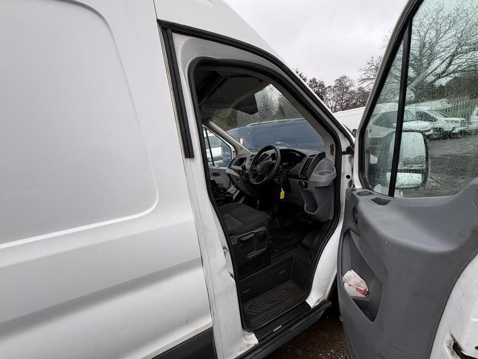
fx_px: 193
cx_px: 239
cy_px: 180
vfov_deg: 85.7
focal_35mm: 14
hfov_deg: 102.1
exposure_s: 1/99
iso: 50
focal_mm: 2.22
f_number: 2.2
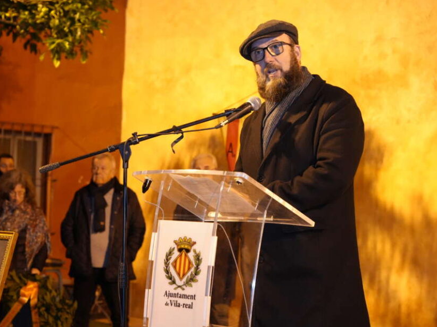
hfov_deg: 23.2
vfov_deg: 17.6
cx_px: 166
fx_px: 1060
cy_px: 168
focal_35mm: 84
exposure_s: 1/160
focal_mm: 70
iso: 6400
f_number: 4
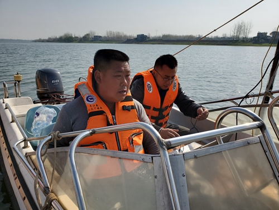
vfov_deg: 53.1
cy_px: 105
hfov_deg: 67.3
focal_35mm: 26
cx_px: 140
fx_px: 210
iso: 50
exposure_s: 1/2458
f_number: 2.4
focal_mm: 4.3
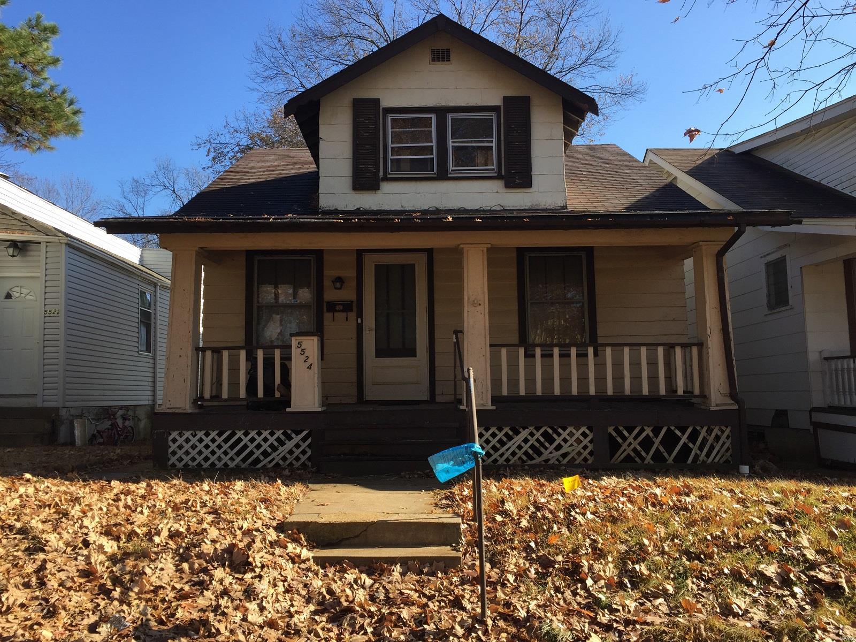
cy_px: 321
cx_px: 428
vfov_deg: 48.2
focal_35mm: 29
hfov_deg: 61.7
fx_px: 717
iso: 32
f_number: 2.2
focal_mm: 4.15
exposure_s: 1/775
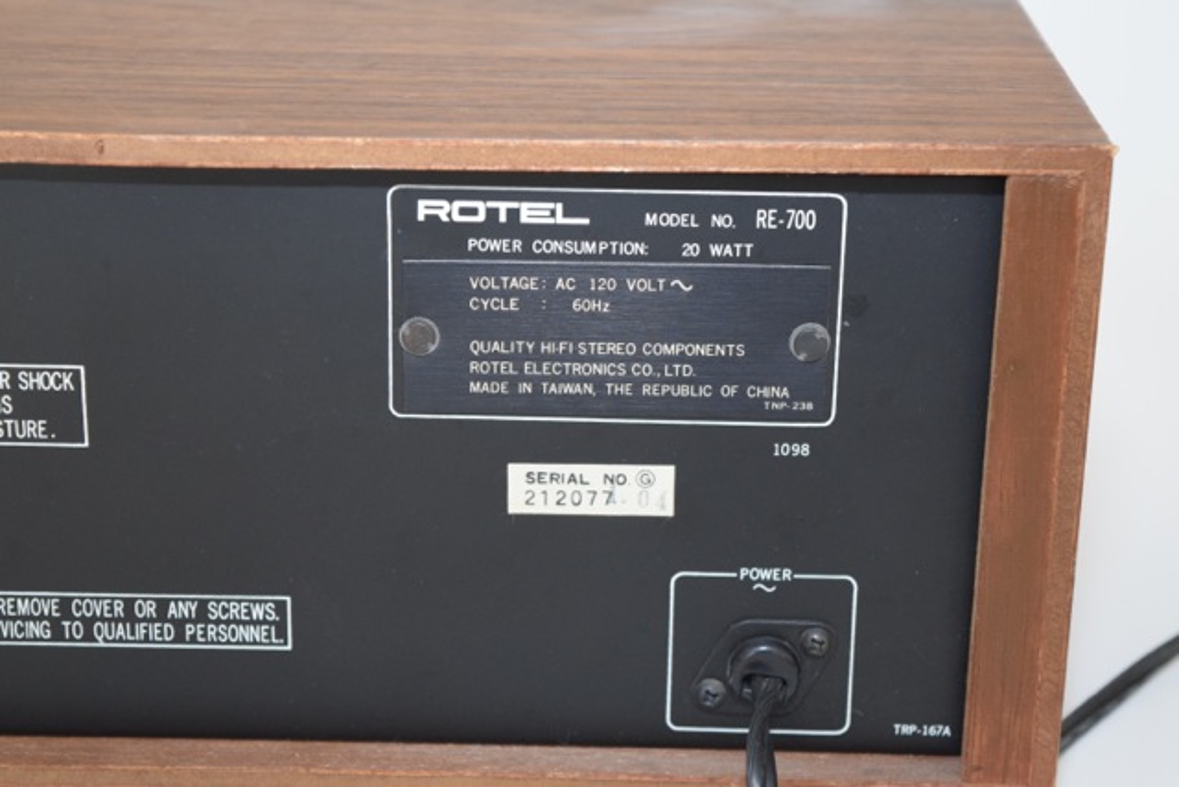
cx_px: 590
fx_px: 2702
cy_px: 394
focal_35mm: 82
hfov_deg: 24.6
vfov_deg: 16.6
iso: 1600
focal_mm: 55
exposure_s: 1/125
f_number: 5.6
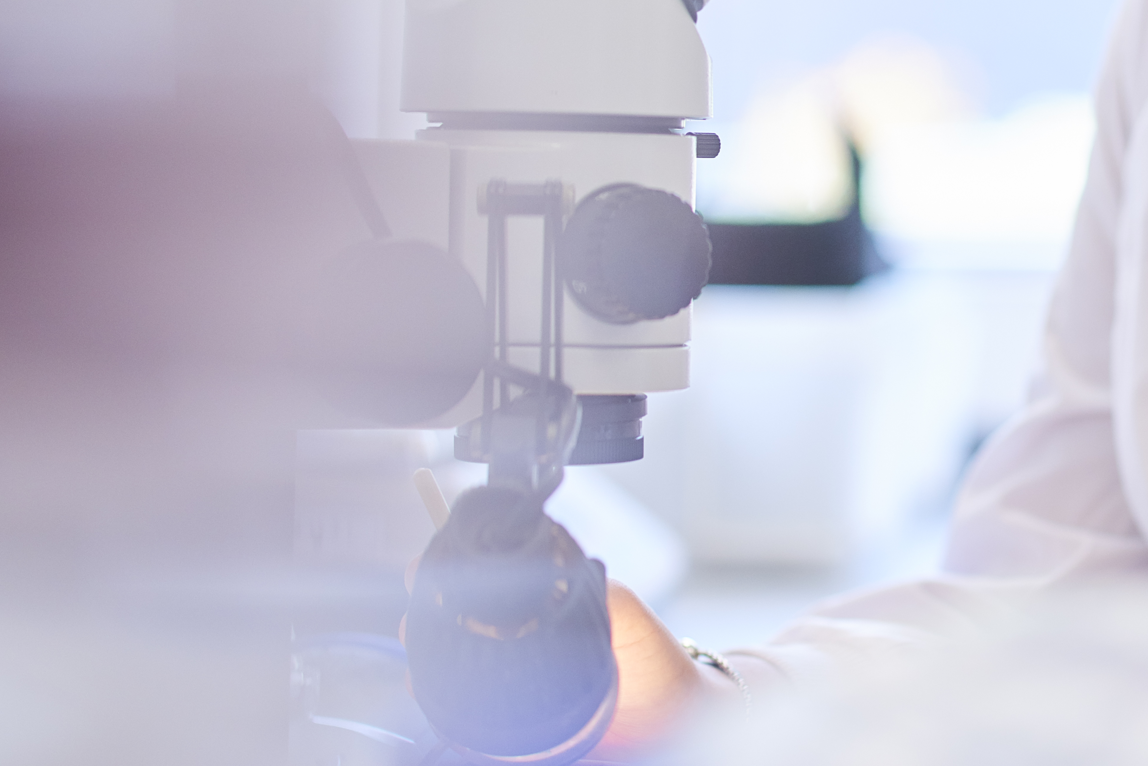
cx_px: 692
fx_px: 5135
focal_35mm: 161
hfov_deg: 12.7
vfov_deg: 8.5
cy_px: 81
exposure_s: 1/320
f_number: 2.5
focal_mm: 85
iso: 500
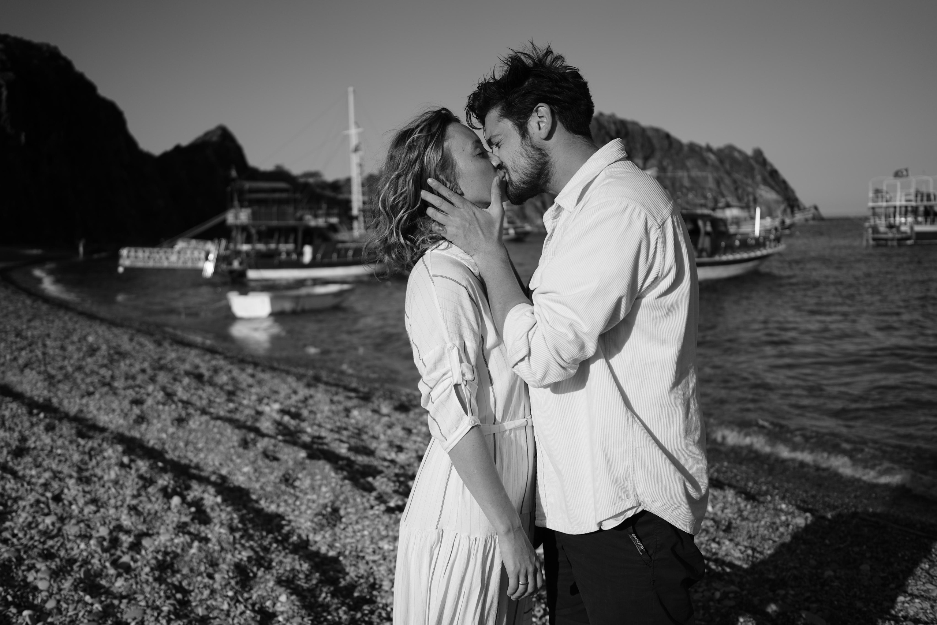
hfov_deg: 54.4
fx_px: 911
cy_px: 312
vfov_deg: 37.9
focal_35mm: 35
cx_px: 468
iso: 100
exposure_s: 1/4000
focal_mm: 35
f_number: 2.8
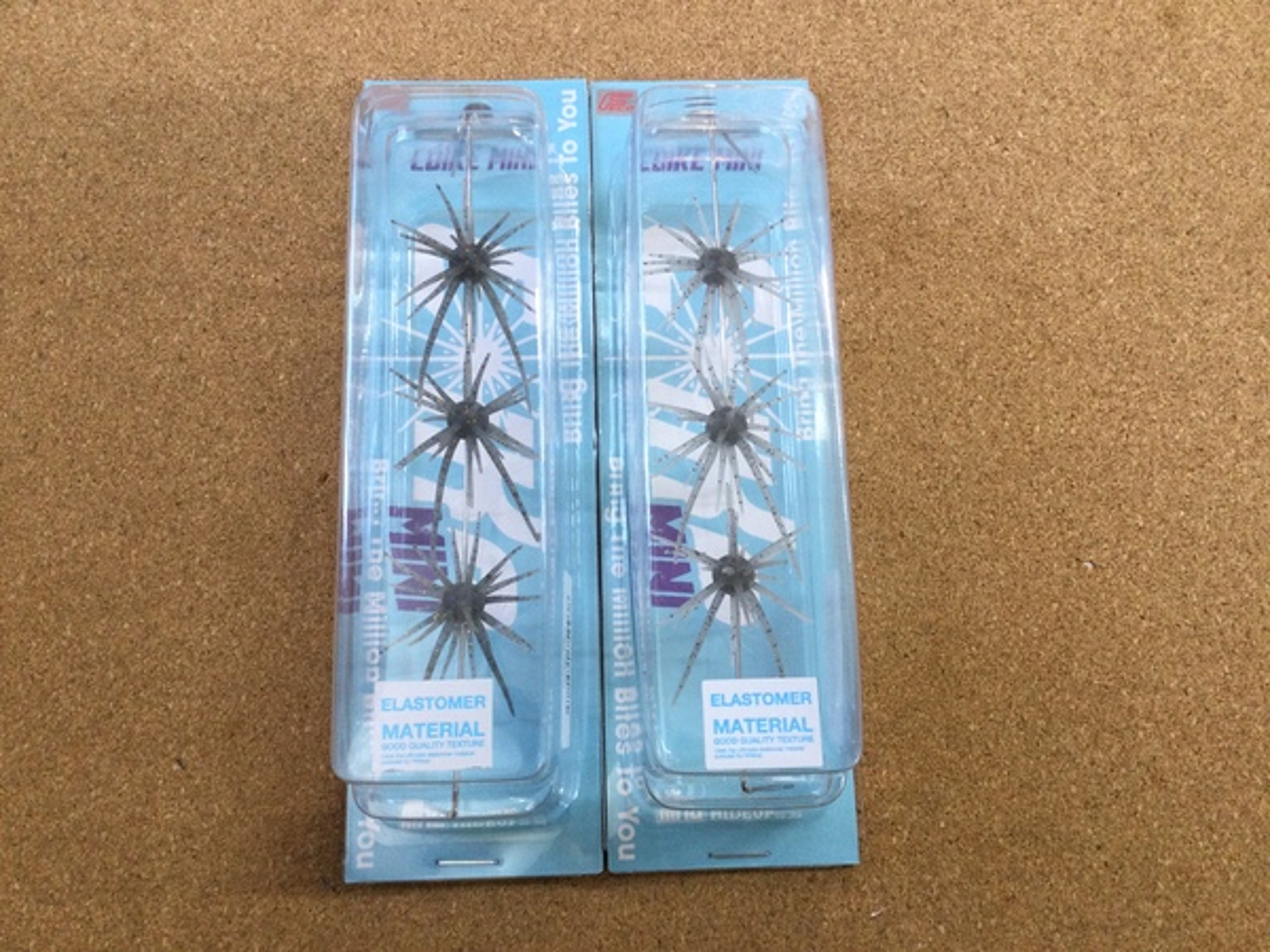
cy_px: 476
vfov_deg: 45.4
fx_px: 1137
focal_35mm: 31
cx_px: 635
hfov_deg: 58.4
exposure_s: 1/30
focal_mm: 3.3
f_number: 2.4
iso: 40
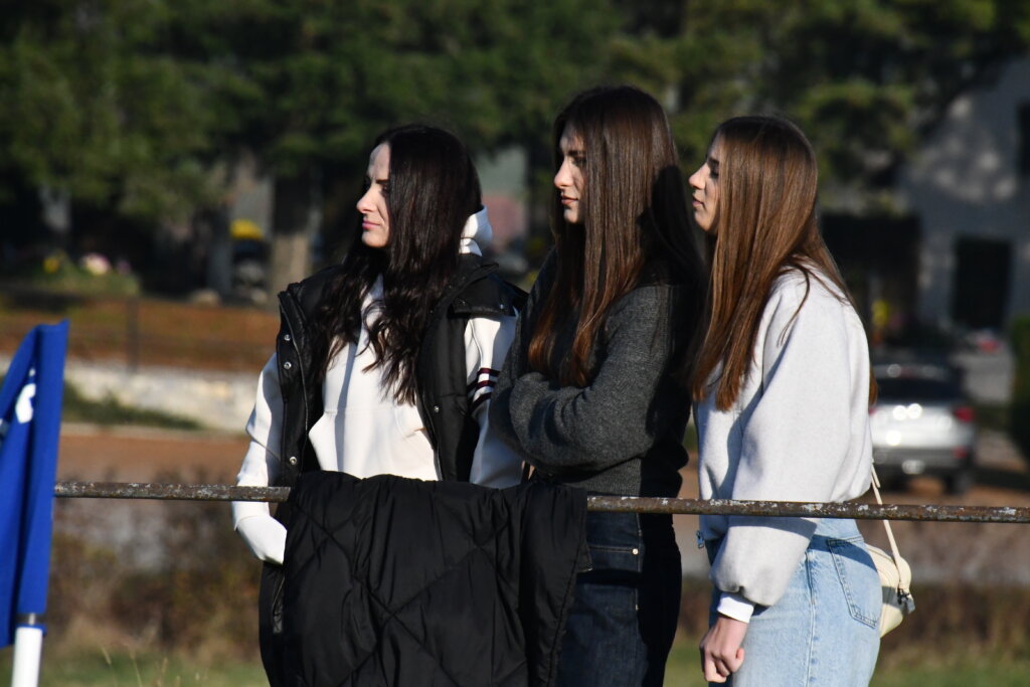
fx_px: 14164
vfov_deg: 2.8
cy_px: 344
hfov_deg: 4.2
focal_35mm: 495
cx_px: 515
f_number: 11
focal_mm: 330
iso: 3200
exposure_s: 1/8000
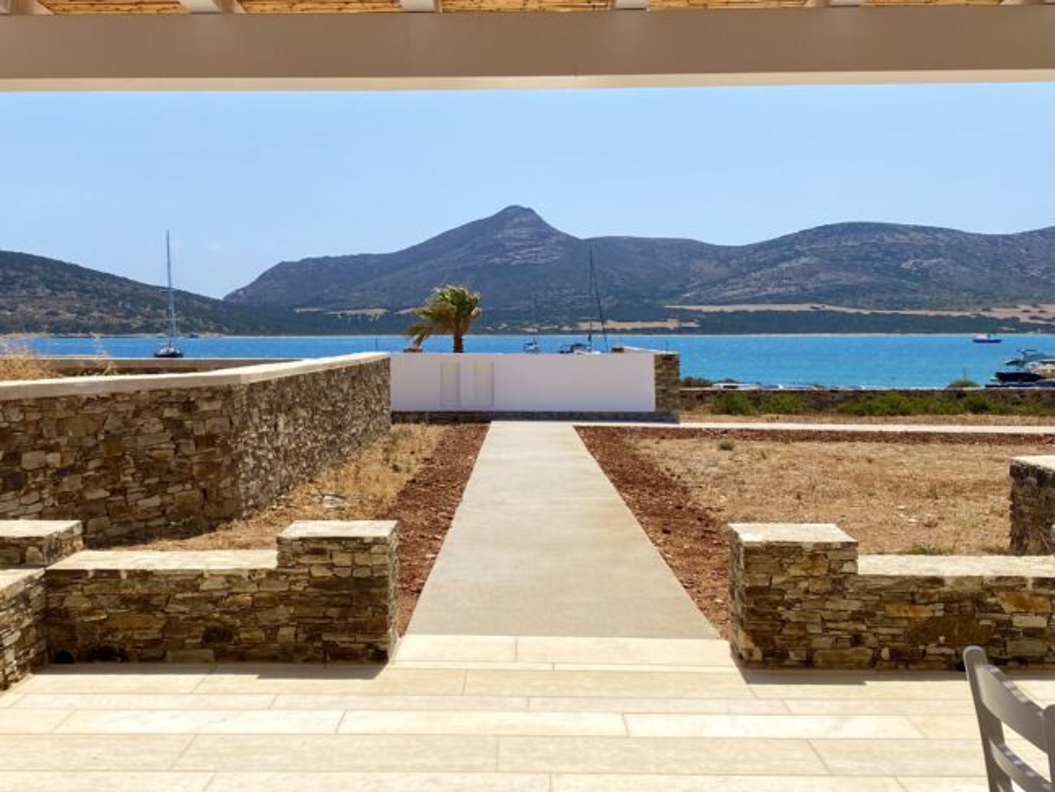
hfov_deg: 45.7
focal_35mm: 41
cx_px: 468
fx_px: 1250
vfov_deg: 35.1
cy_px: 384
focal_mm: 4.25
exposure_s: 1/6061
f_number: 1.8
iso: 32
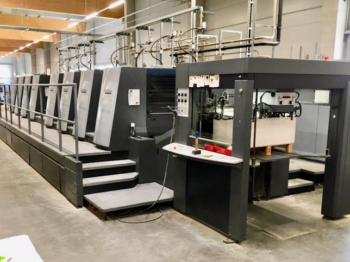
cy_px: 149
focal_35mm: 36
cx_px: 152
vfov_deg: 39.6
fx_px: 364
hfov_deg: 51.2
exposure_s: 1/33
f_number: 2.2
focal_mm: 4.15
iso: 64
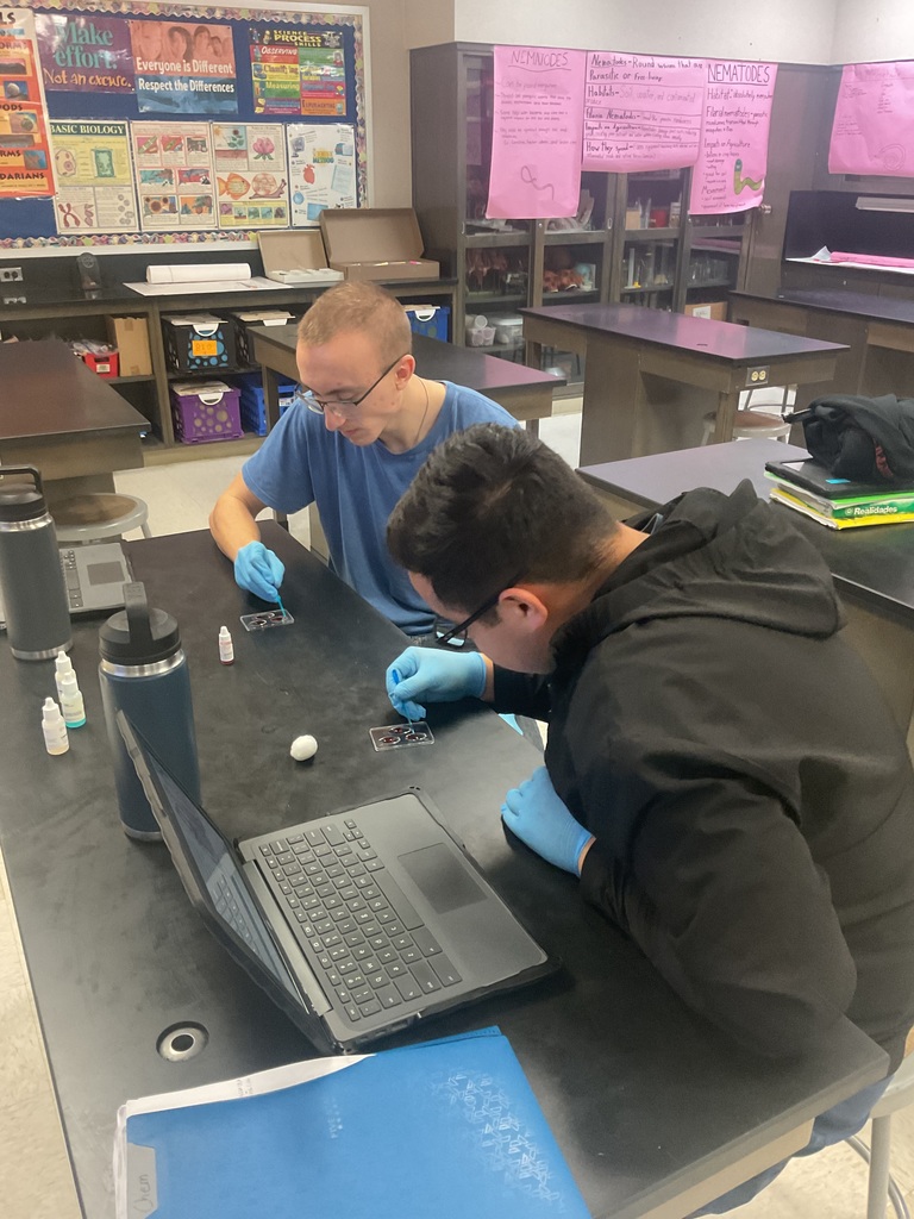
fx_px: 1021
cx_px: 457
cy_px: 610
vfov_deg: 61.7
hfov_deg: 48.2
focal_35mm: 29
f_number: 1.8
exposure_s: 1/60
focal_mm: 3
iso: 250
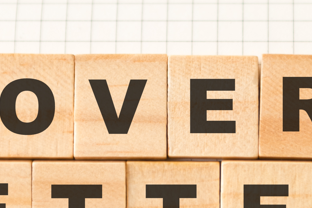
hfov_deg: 5.9
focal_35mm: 352
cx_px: 142
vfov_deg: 3.9
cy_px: -58
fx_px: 3051
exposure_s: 1/25
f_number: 2.8
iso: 50
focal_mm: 70
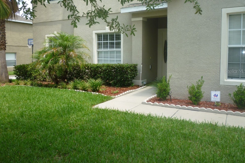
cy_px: 71
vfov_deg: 42.2
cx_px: 122
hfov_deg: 60.3
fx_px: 211
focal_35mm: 31
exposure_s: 1/400
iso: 100
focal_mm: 5.2
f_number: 3.3
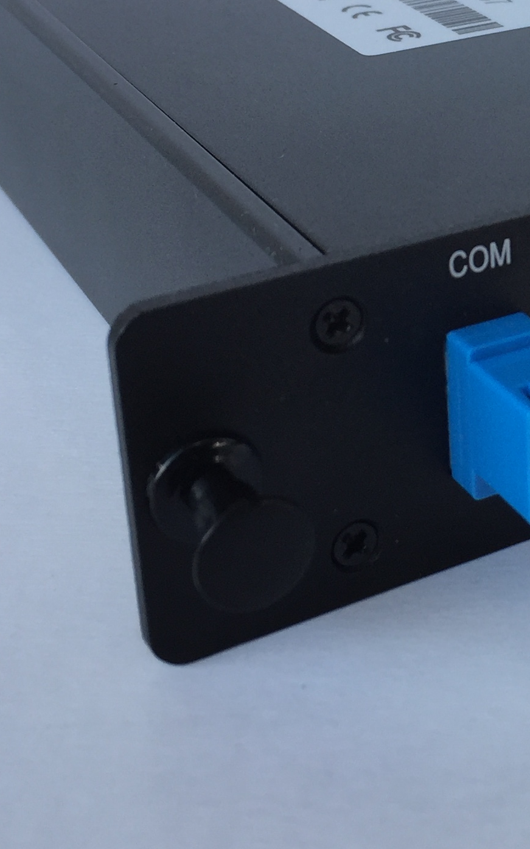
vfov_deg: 27.9
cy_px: 157
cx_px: 634
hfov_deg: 17.3
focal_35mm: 72
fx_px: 1664
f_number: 2.2
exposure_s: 1/527
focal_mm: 4.15
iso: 32
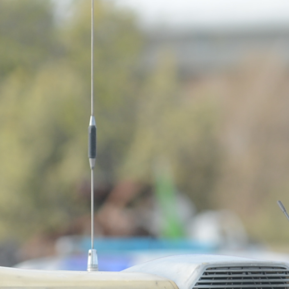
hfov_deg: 2.3
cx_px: 151
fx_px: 7150
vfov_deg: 2.3
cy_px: 424
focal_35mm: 757
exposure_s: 1/400
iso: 200
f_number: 5.6
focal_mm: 170
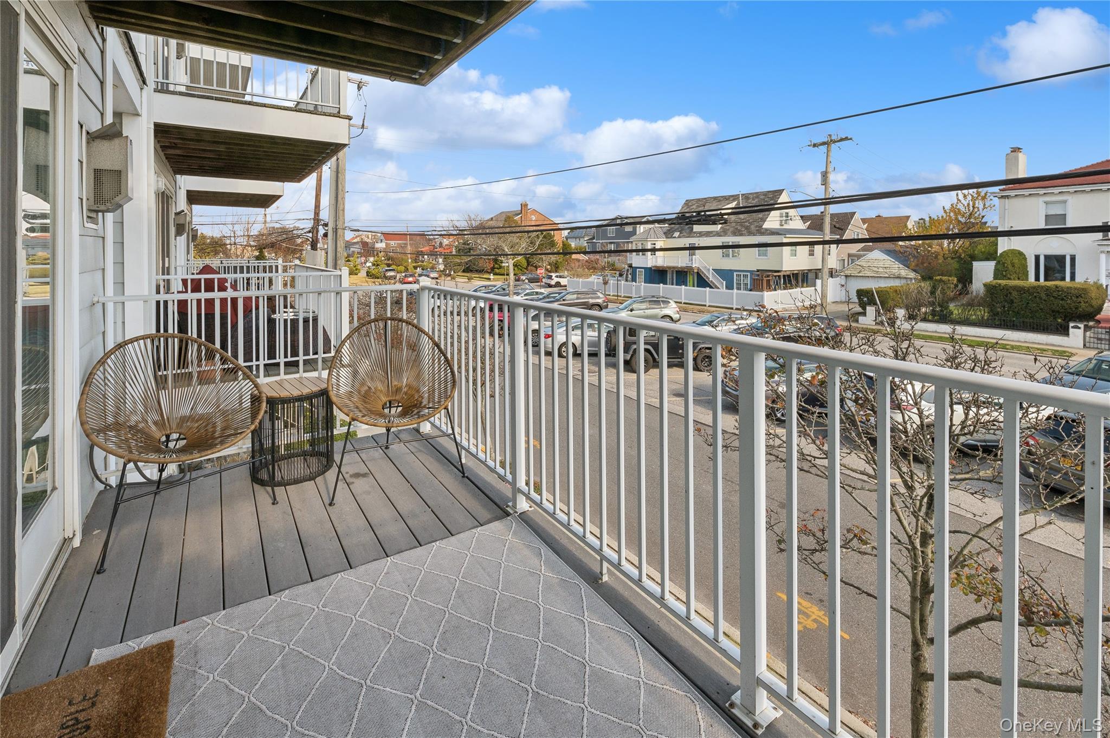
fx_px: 462
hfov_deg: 100.4
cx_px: 555
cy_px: 369
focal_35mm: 15
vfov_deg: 77.2
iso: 640
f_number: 14
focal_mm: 15
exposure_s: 1/250
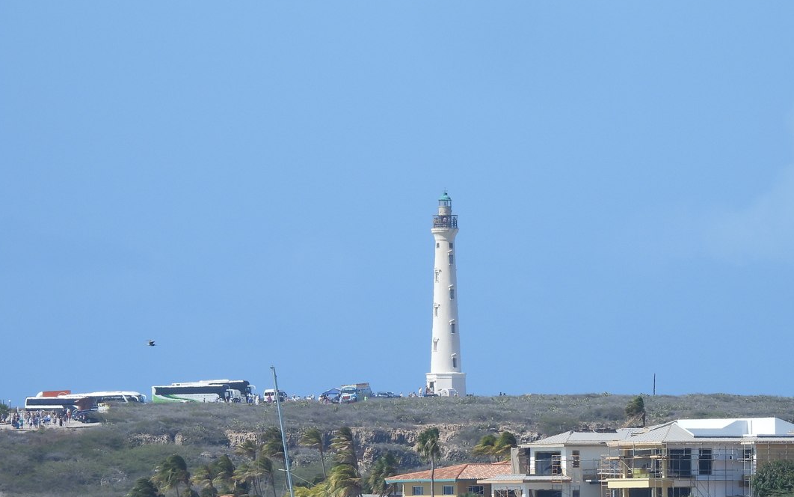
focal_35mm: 511
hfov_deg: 4.1
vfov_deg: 2.6
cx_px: 472
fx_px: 11059
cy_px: 337
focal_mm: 71.4
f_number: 5
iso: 100
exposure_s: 1/640
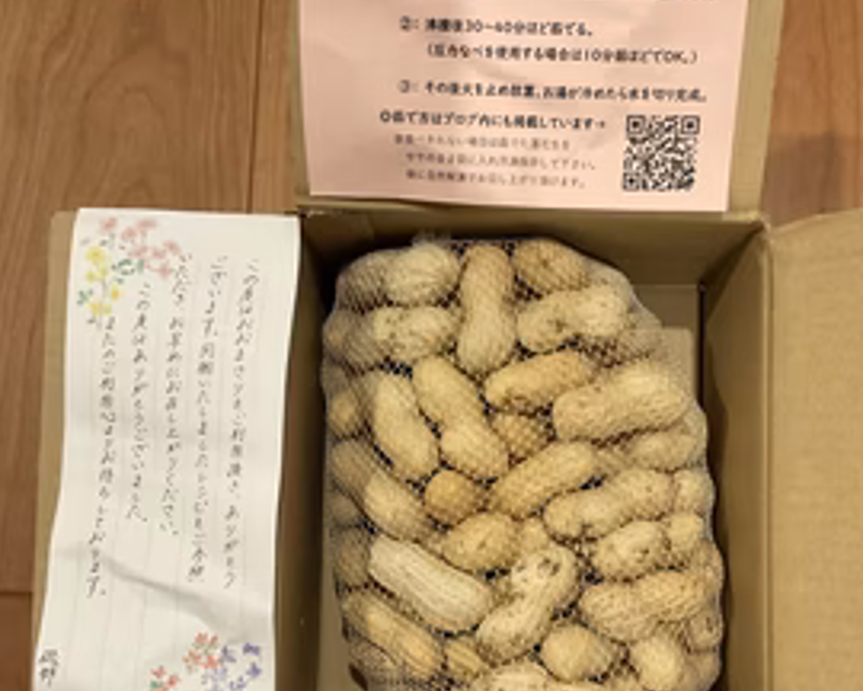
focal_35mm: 42
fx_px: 1073
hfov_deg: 43.8
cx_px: 470
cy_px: 464
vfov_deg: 35.3
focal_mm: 3
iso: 250
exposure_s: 1/60
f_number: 1.8
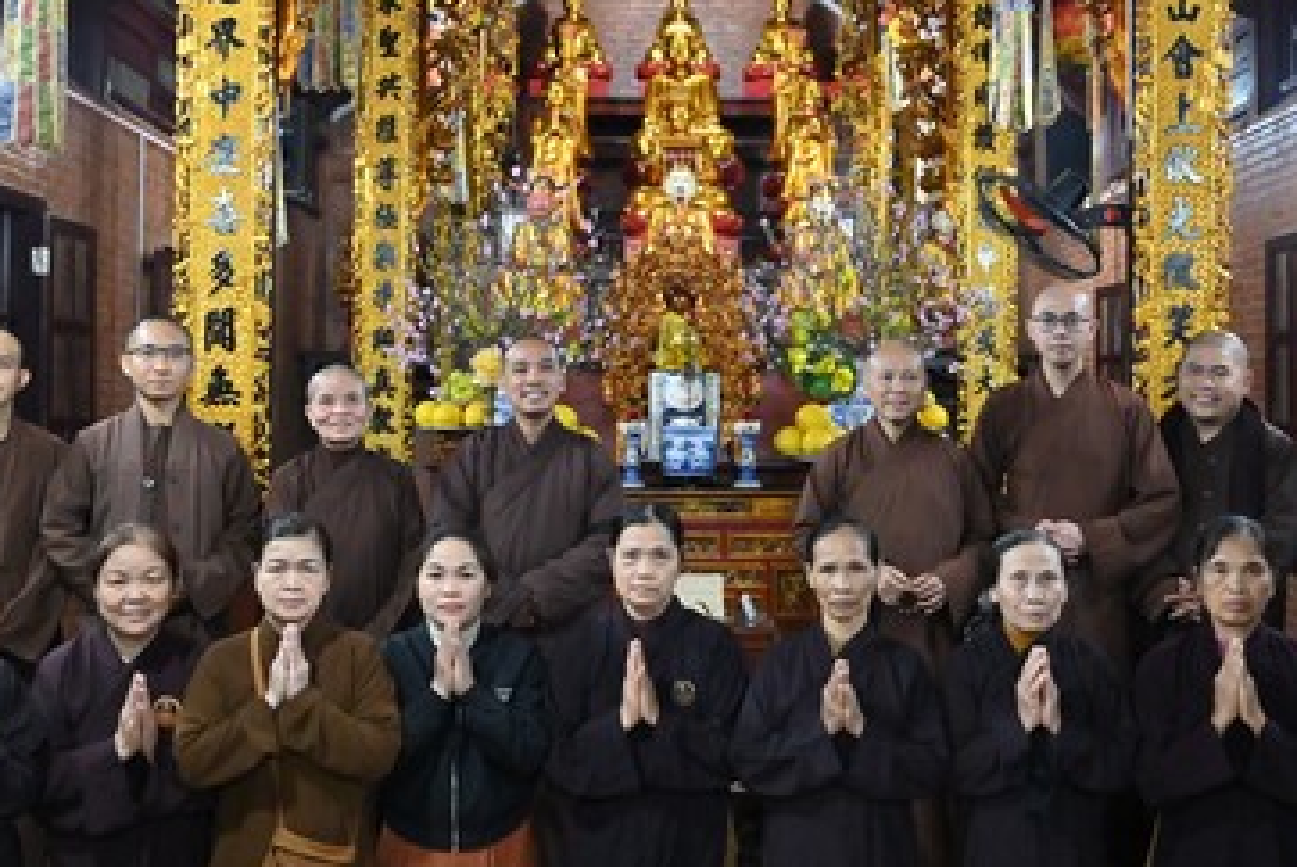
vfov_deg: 31.2
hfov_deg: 45.3
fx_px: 1550
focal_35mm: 43
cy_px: 398
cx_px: 724
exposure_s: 1/125
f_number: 6.3
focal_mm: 24
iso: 4000
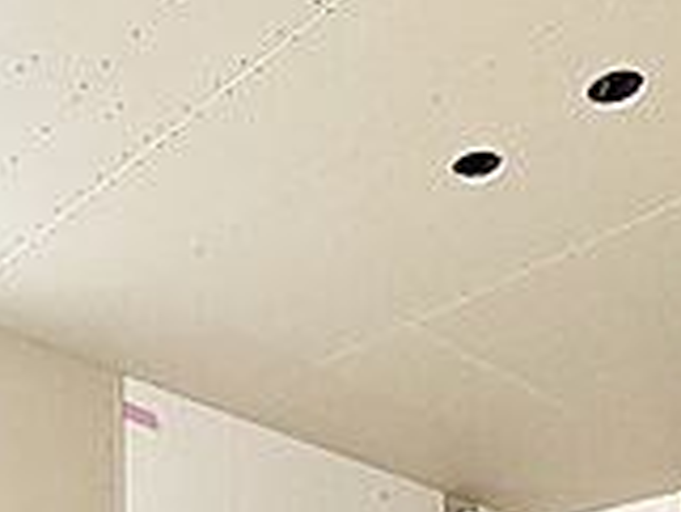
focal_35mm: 54
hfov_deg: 35.4
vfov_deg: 21.2
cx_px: 283
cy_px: 836
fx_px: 1063
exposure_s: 1/60
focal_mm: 2.22
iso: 320
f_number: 2.2
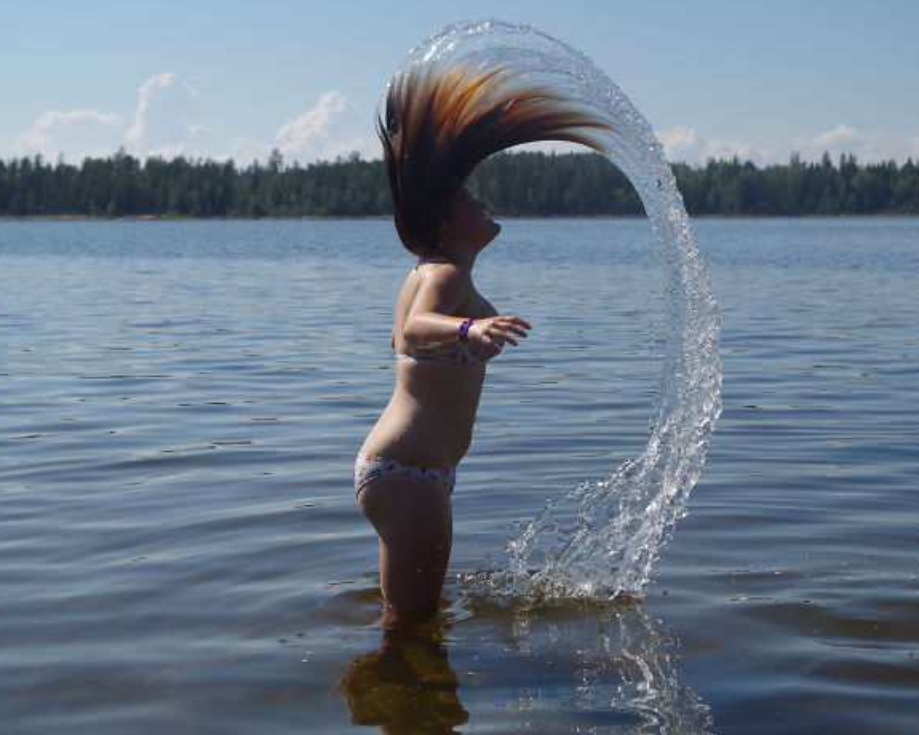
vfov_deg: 23.5
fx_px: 1768
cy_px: 367
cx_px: 491
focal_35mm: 65
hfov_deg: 29.1
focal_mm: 37.5
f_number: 6.3
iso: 200
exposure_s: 1/1000
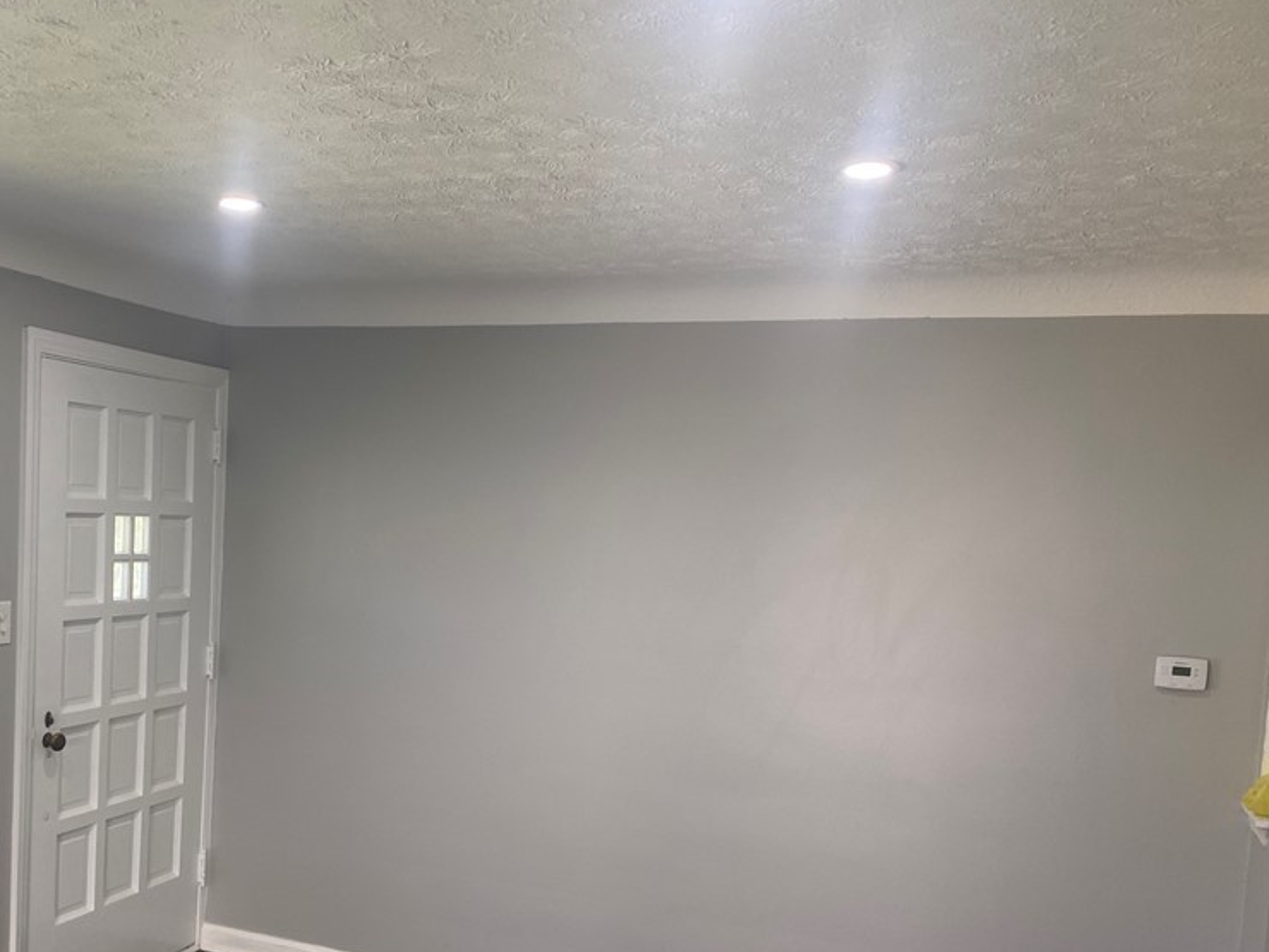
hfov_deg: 50.5
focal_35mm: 36
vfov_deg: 39.3
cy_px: 612
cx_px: 425
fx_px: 1320
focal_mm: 4.25
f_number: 1.8
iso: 100
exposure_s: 1/120
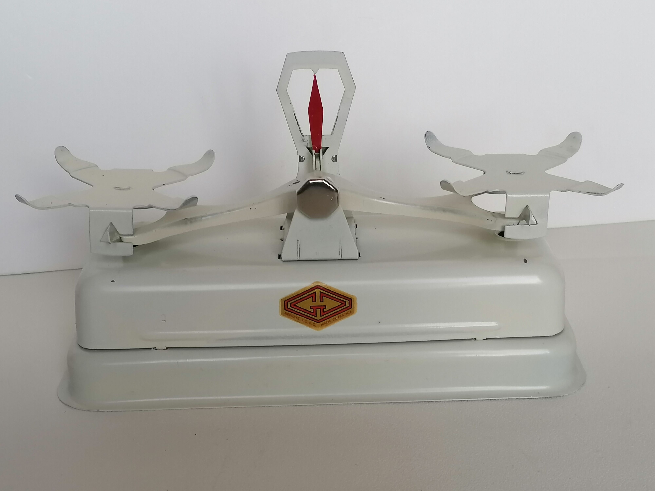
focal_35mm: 54
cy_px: 246
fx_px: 1022
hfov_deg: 35.5
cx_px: 328
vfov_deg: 27.0
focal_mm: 4.75
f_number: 1.8
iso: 80
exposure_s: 1/60
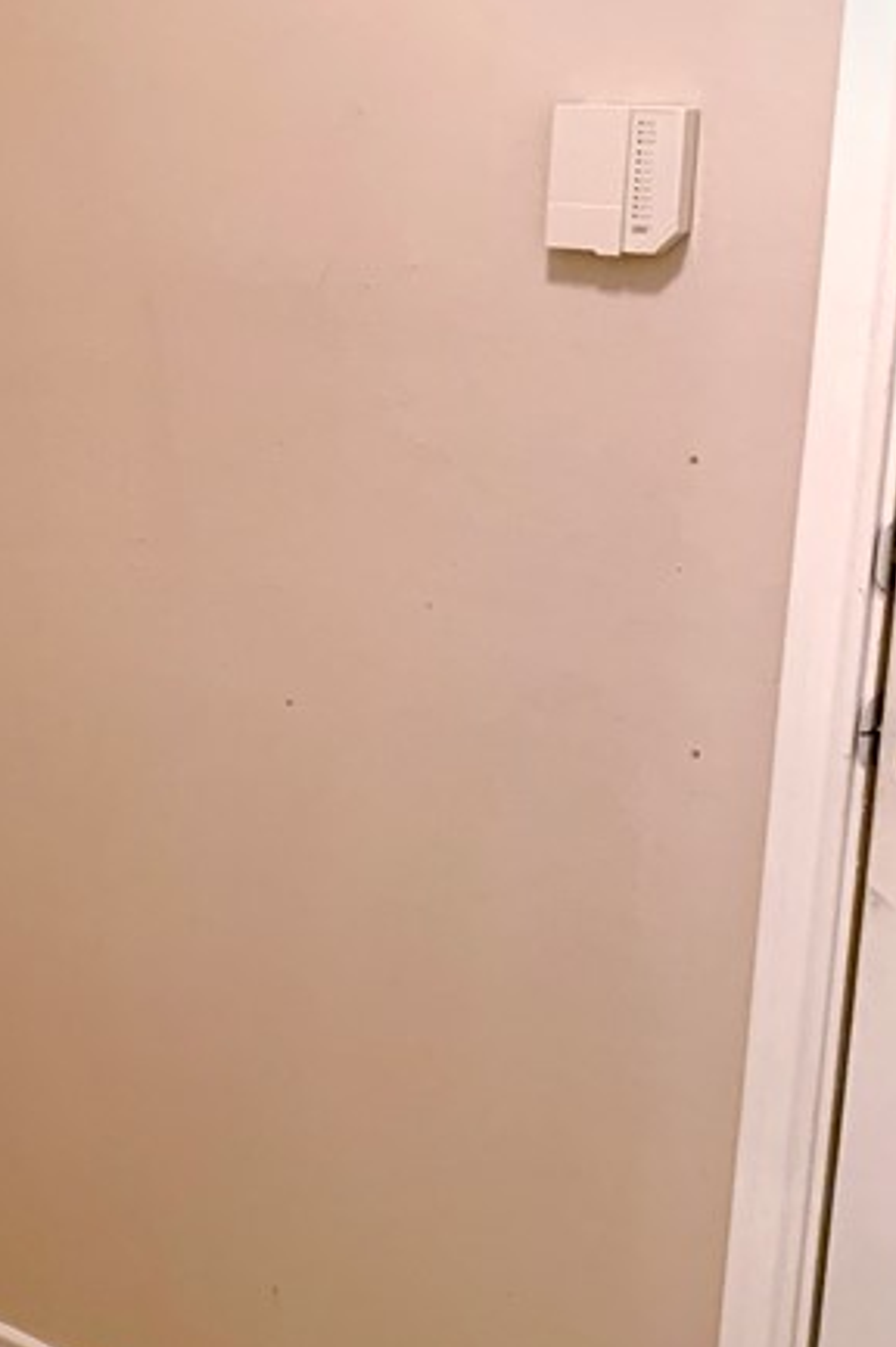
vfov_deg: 31.4
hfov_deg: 20.3
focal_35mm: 64
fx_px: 2393
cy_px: 638
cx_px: -65
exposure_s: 1/40
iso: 320
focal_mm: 4.25
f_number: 1.8
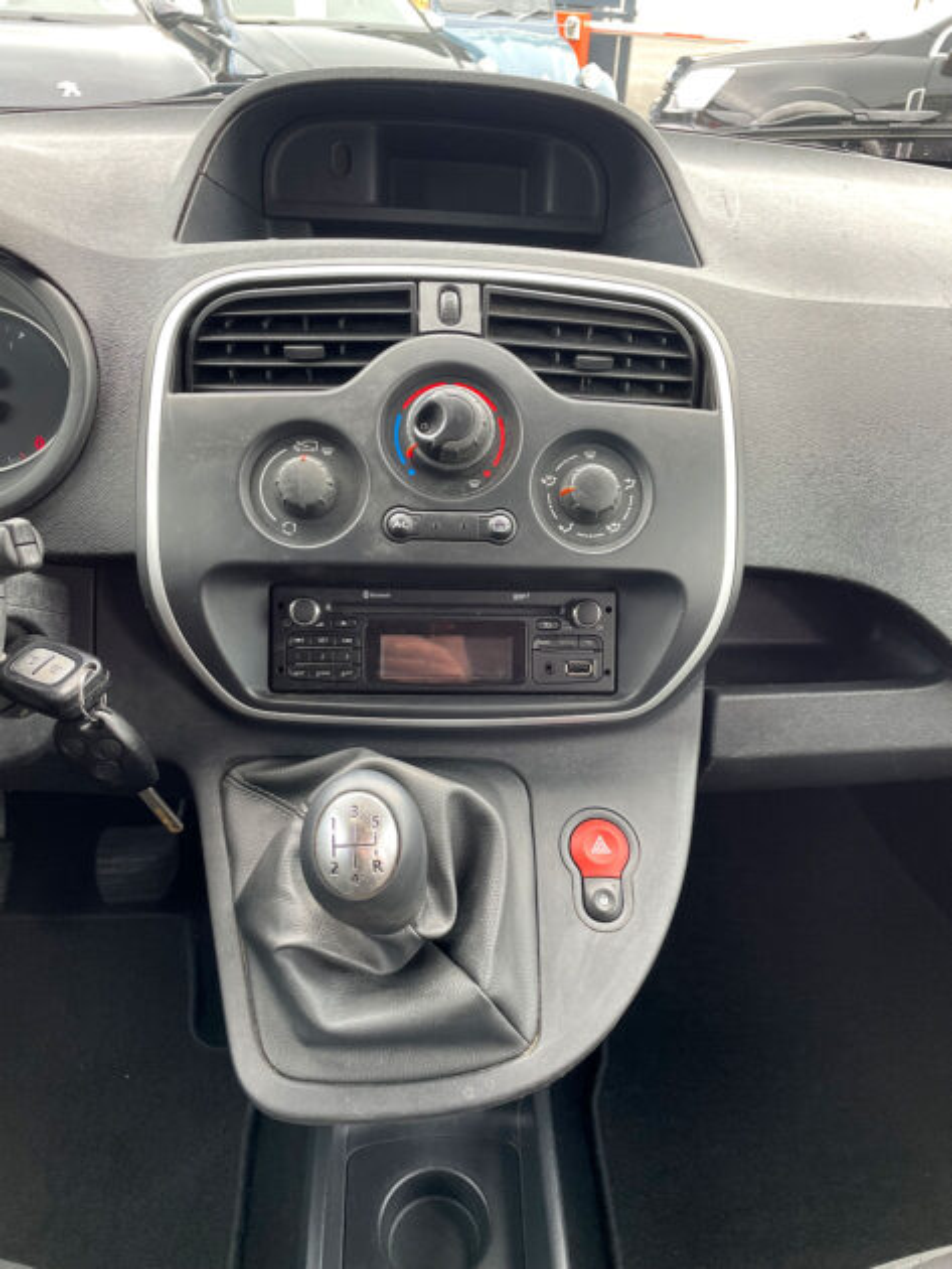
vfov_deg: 67.3
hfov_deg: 53.1
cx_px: 476
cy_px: 634
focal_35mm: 26
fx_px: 953
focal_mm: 4.2
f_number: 1.6
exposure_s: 1/121
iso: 80
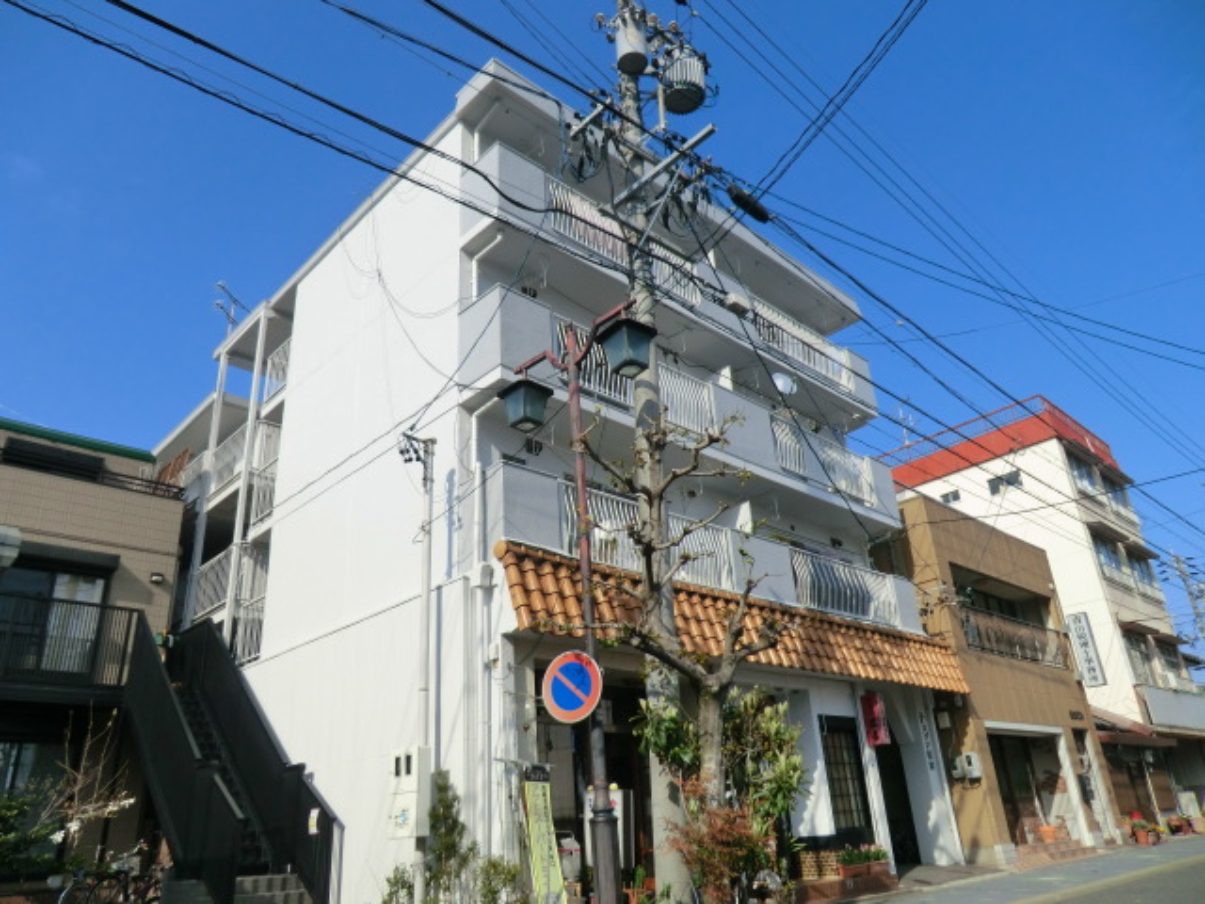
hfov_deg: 71.6
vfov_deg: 56.8
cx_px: 602
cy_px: 452
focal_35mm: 24
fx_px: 835
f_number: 7.5
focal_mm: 4.3
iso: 80
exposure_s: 1/250
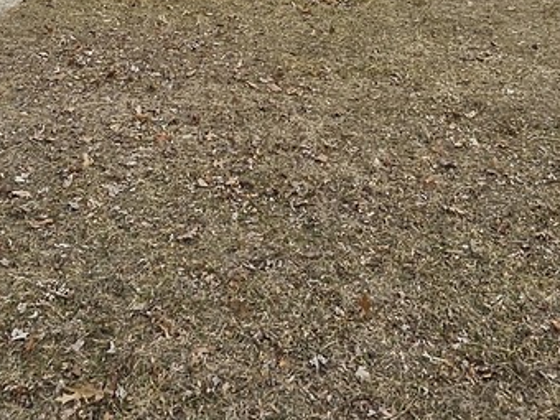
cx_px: 311
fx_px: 890
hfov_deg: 34.9
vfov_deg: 23.4
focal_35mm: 55
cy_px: -130
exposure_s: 1/1078
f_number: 2.2
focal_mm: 1.74
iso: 32
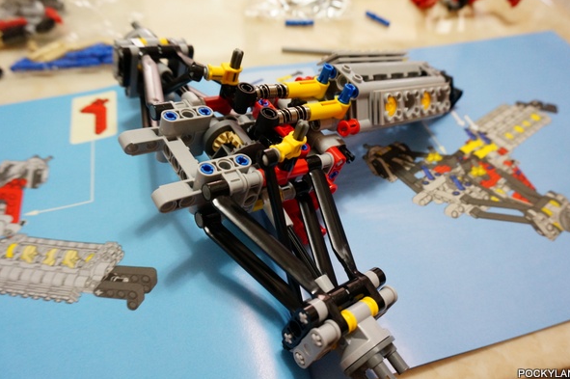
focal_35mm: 26
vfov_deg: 49.5
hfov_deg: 69.4
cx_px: 289
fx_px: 411
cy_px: 187
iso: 1600
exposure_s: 1/30
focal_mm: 16
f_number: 4.5
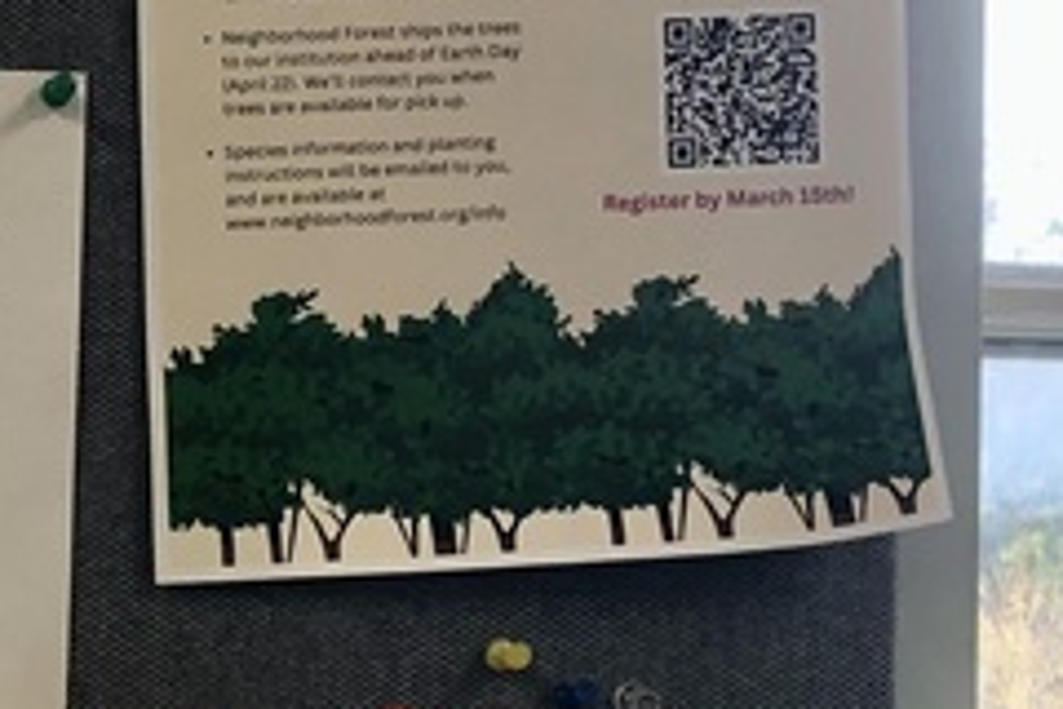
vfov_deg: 10.9
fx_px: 3661
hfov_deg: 15.3
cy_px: 775
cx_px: -514
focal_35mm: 124
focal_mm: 3.99
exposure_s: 1/120
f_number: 1.8
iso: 64
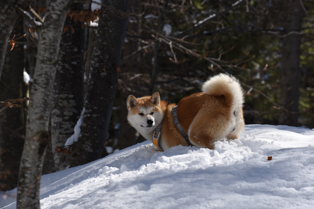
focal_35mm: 200
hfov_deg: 10.3
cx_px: 157
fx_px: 1745
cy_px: 104
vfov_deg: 6.9
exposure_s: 1/250
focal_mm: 200
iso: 100
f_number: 8
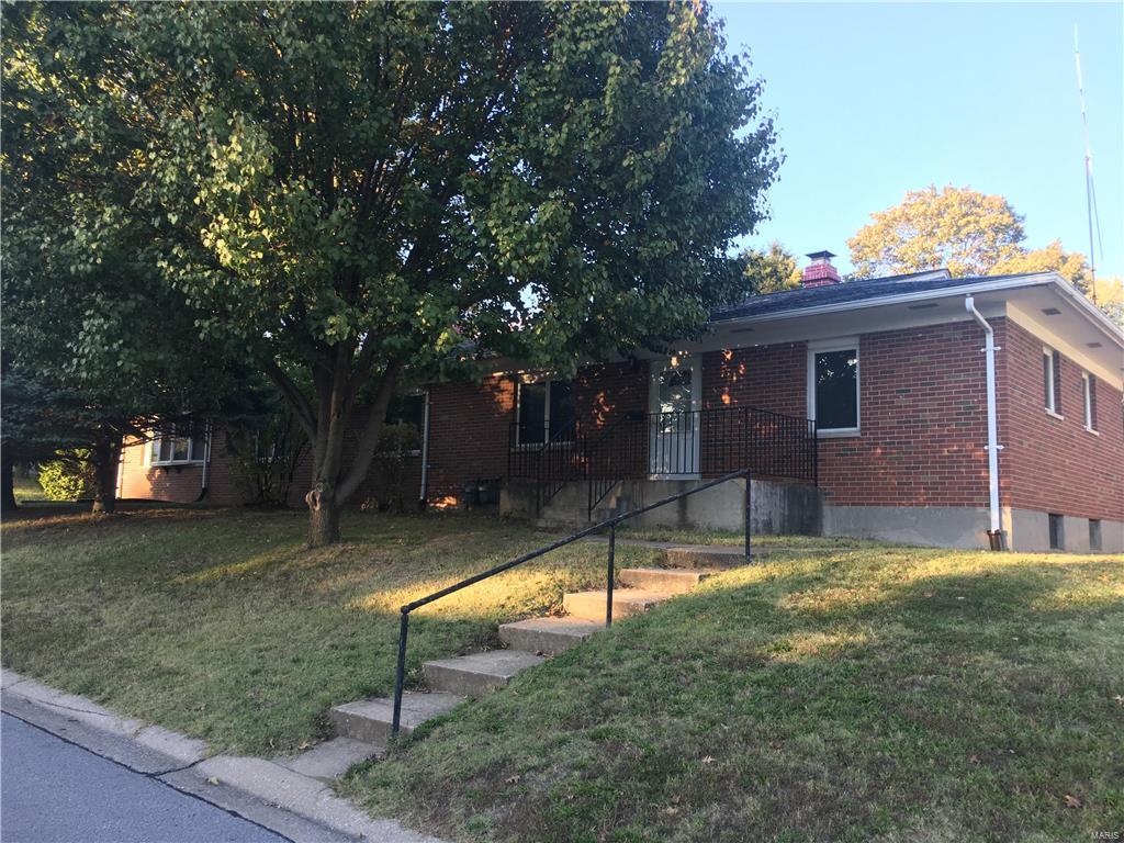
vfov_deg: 48.2
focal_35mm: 29
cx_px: 562
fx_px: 942
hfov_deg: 61.7
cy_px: 422
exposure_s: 1/120
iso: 32
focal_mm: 4.15
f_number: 2.2
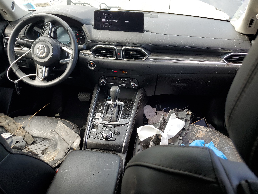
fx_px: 201
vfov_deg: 51.4
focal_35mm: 27
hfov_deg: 65.3
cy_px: 95
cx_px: 125
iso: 50
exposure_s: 1/256
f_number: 1.5
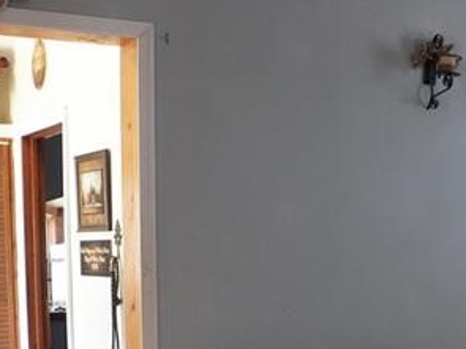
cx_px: 396
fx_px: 1023
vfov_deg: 18.7
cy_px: 373
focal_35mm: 76
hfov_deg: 25.1
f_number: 2.8
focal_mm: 4.9
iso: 125
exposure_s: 1/13
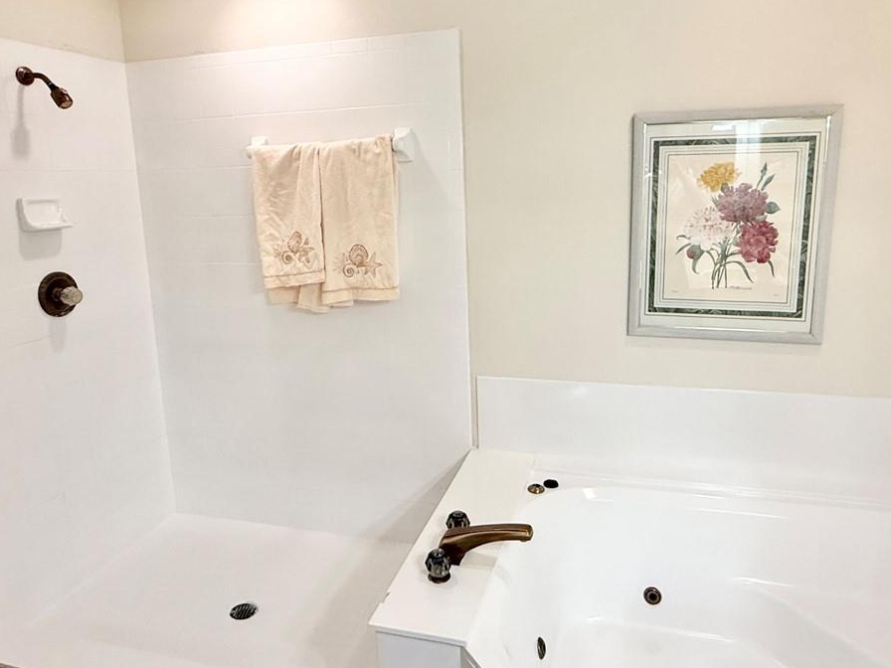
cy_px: 284
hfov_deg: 69.4
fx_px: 643
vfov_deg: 54.7
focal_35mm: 25
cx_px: 454
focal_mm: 2.22
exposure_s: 1/60
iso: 200
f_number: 2.2
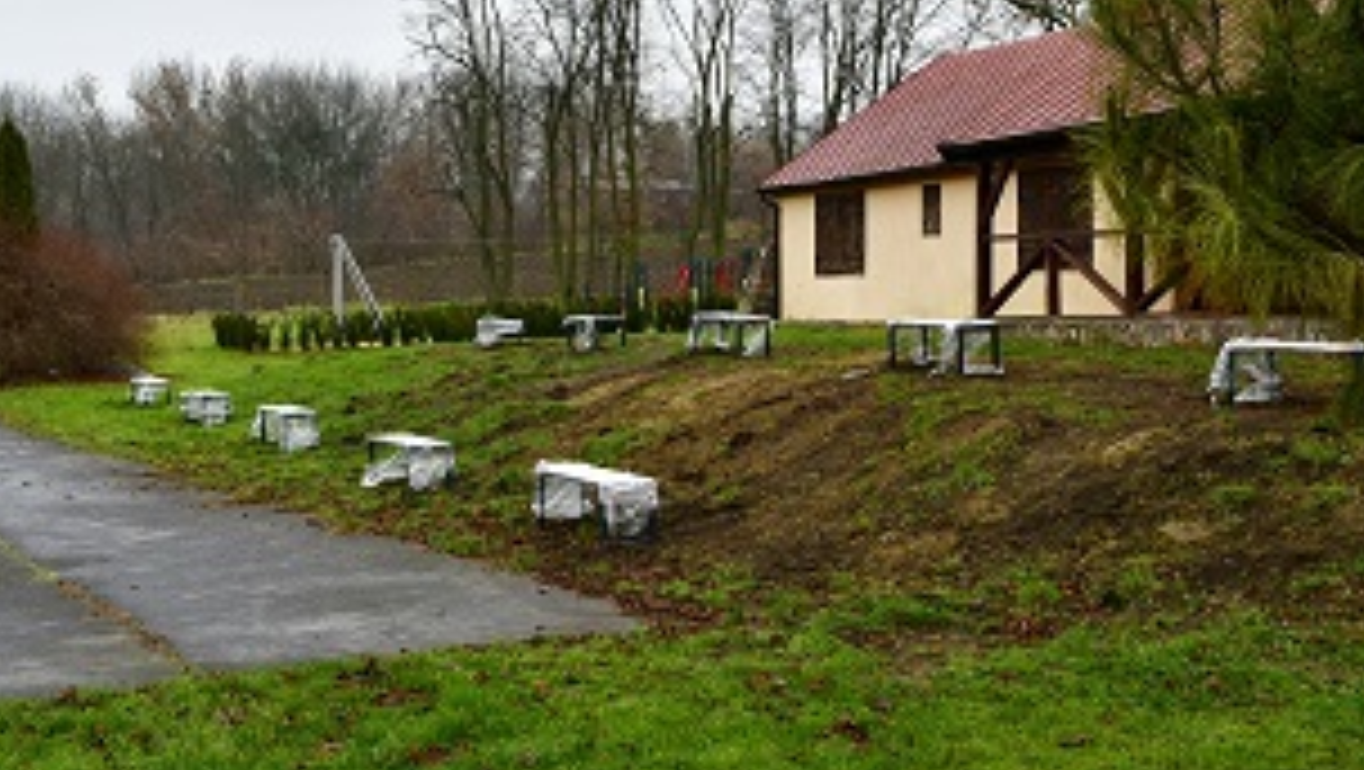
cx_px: 815
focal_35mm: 58
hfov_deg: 35.9
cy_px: 306
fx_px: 2099
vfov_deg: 20.8
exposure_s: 1/160
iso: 125
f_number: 4.5
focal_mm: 28
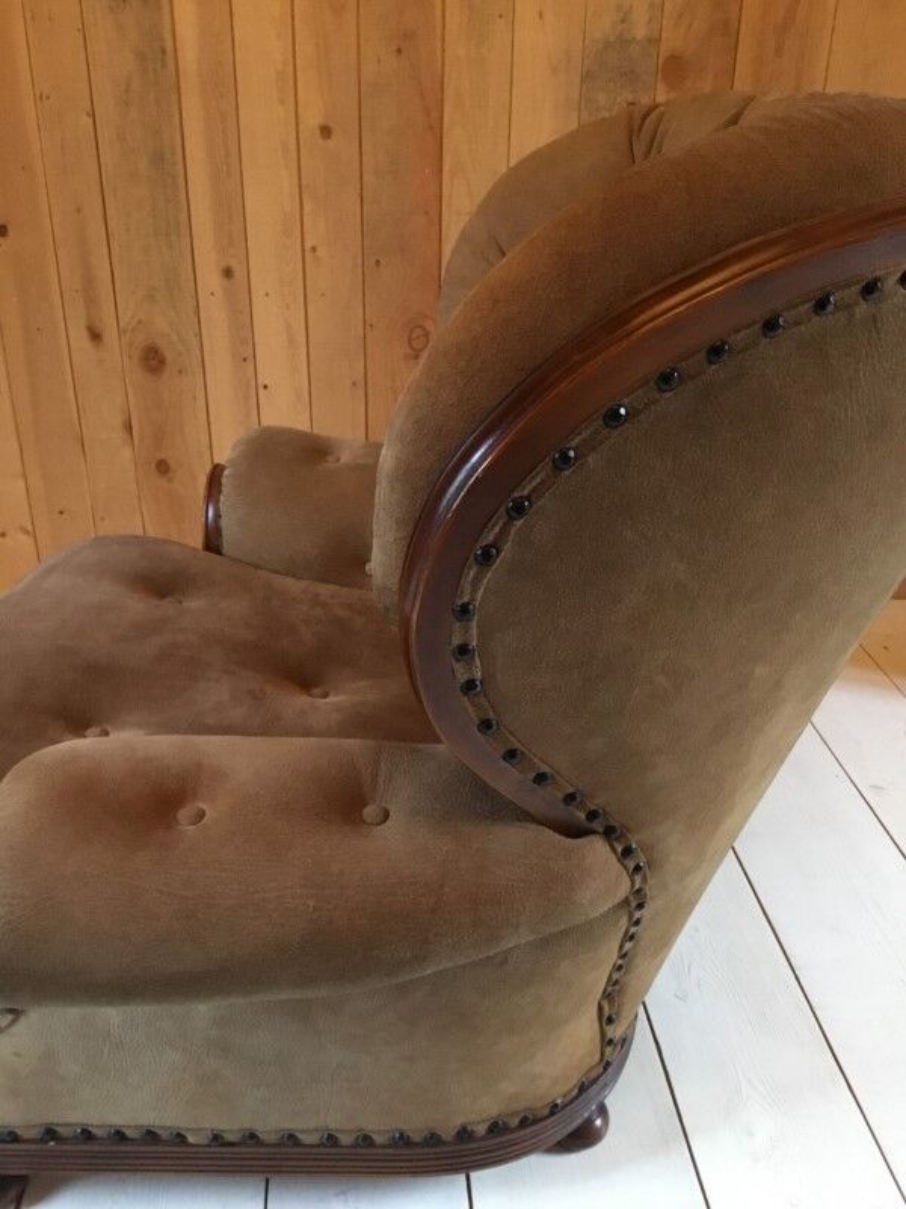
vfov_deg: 58.4
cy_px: 604
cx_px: 453
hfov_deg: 45.4
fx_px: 1082
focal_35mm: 31
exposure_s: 1/17
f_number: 2.4
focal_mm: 3.3
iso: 320
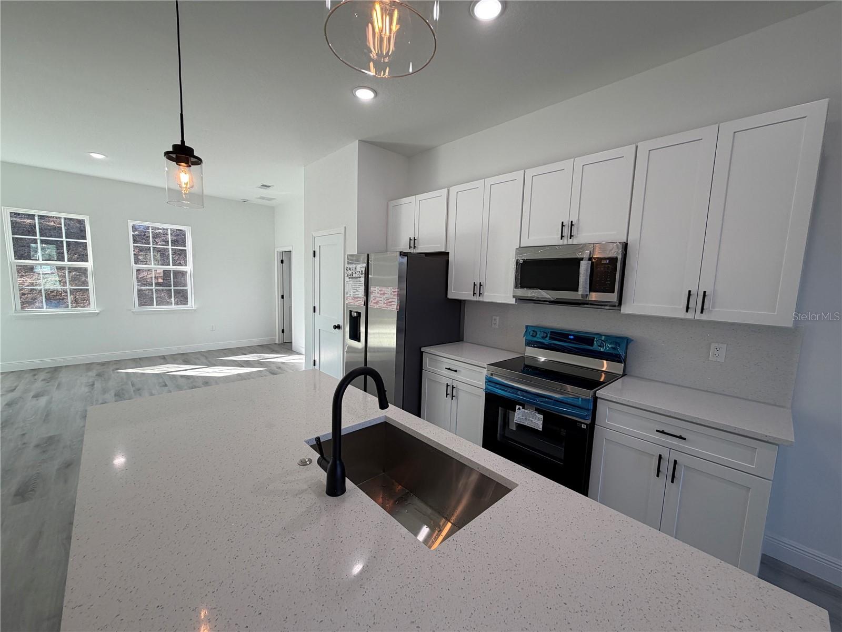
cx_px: 421
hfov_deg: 102.1
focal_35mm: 14
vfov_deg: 85.7
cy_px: 316
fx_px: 341
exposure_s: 1/120
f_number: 2.2
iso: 64
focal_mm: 2.22
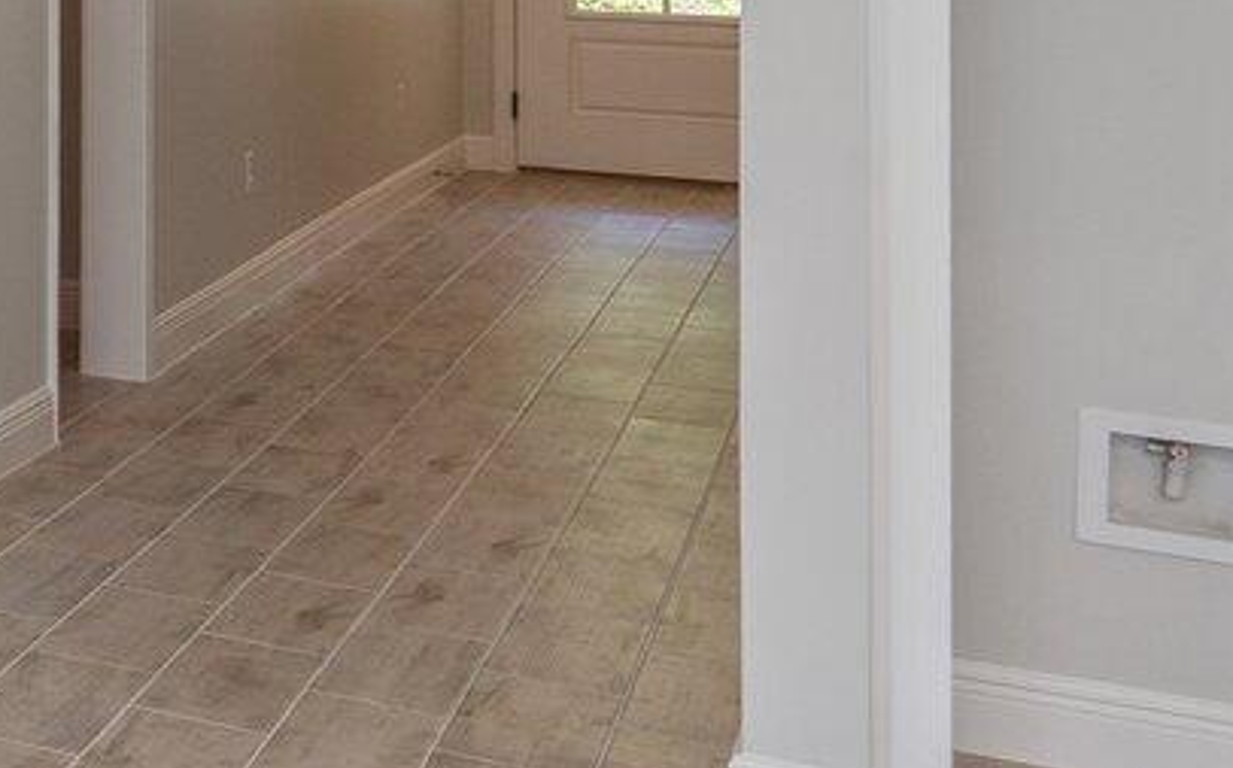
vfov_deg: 17.3
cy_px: -127
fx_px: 2417
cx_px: -1768
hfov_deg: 15.0
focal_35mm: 72
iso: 200
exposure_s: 1/30
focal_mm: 14
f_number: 9
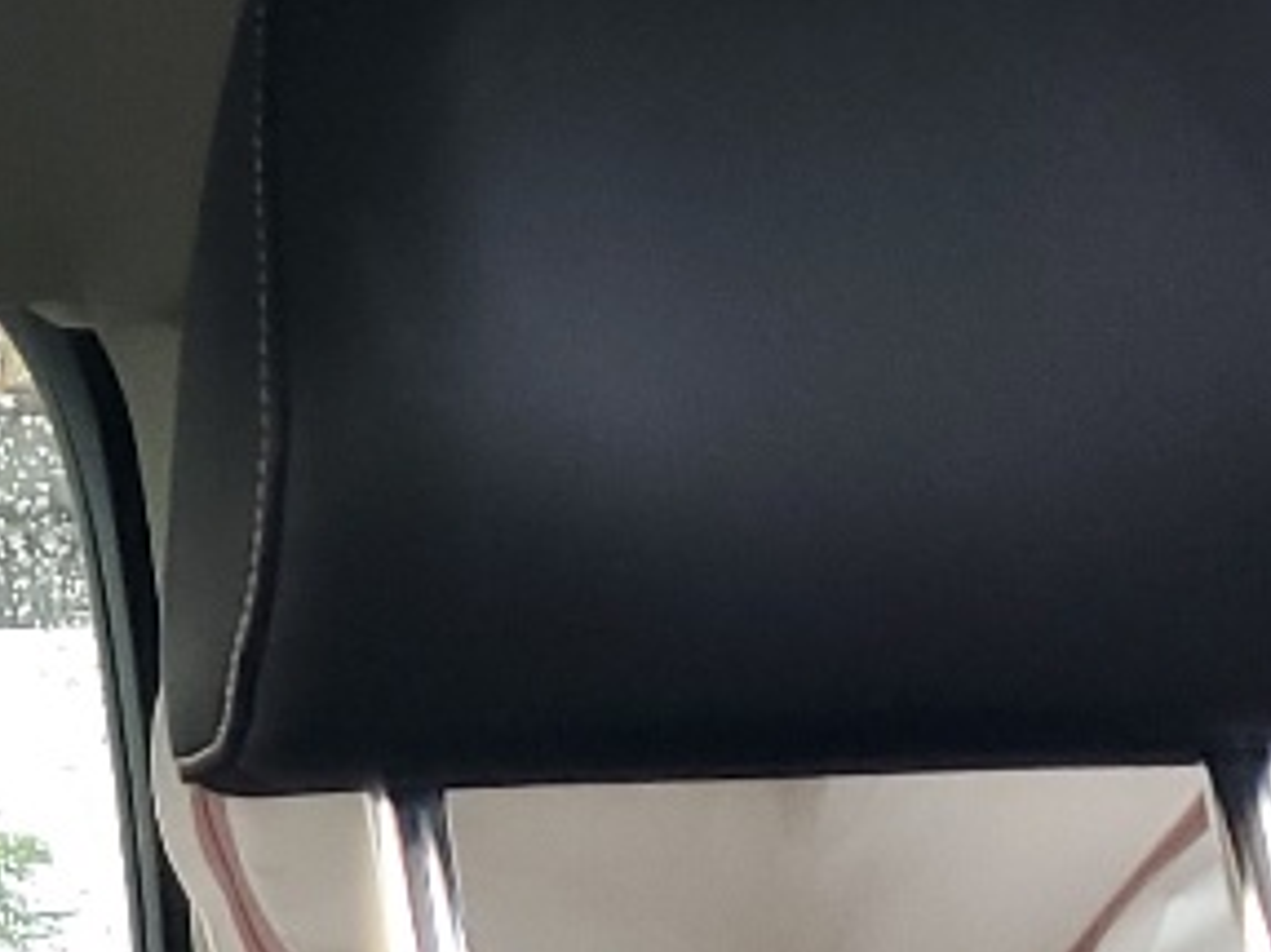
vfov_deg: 10.1
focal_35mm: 145
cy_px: -71
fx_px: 5322
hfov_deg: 11.6
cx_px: -1594
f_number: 1.5
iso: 61
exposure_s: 1/60.2
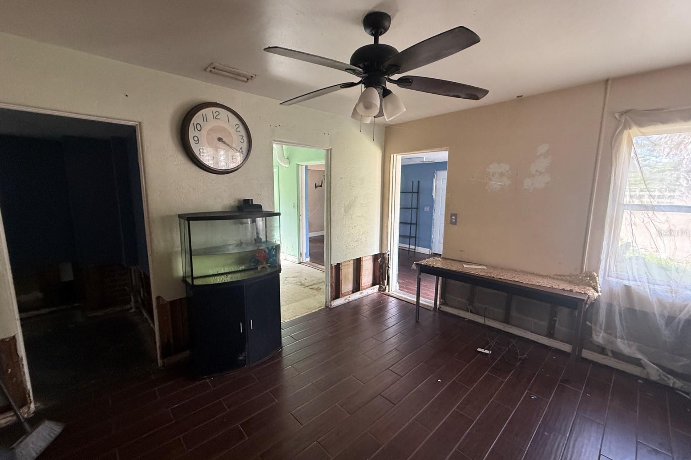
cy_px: 232
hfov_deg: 100.4
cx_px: 343
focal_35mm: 15
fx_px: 288
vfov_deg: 77.3
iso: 250
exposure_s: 1/99
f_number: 2.2
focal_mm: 2.22
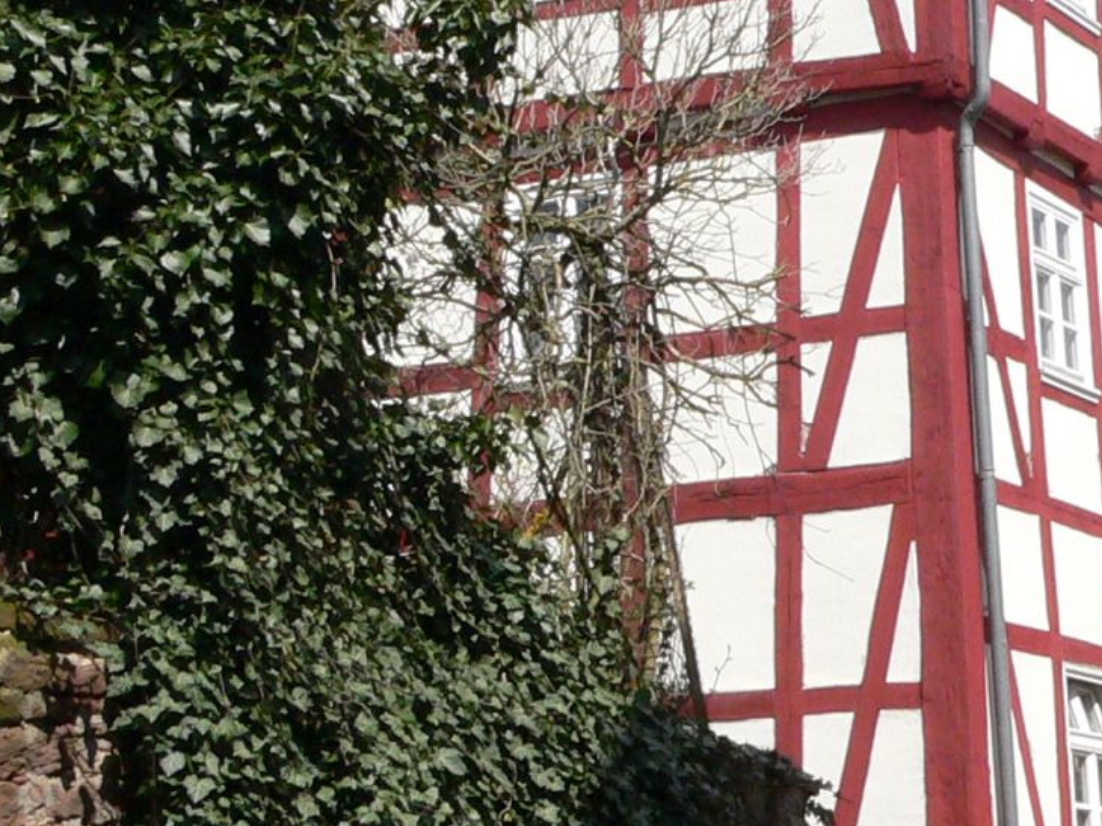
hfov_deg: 19.3
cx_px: 808
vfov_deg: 14.6
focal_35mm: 101
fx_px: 3214
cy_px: 338
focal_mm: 6
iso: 200
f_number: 6.5
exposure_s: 1/1000
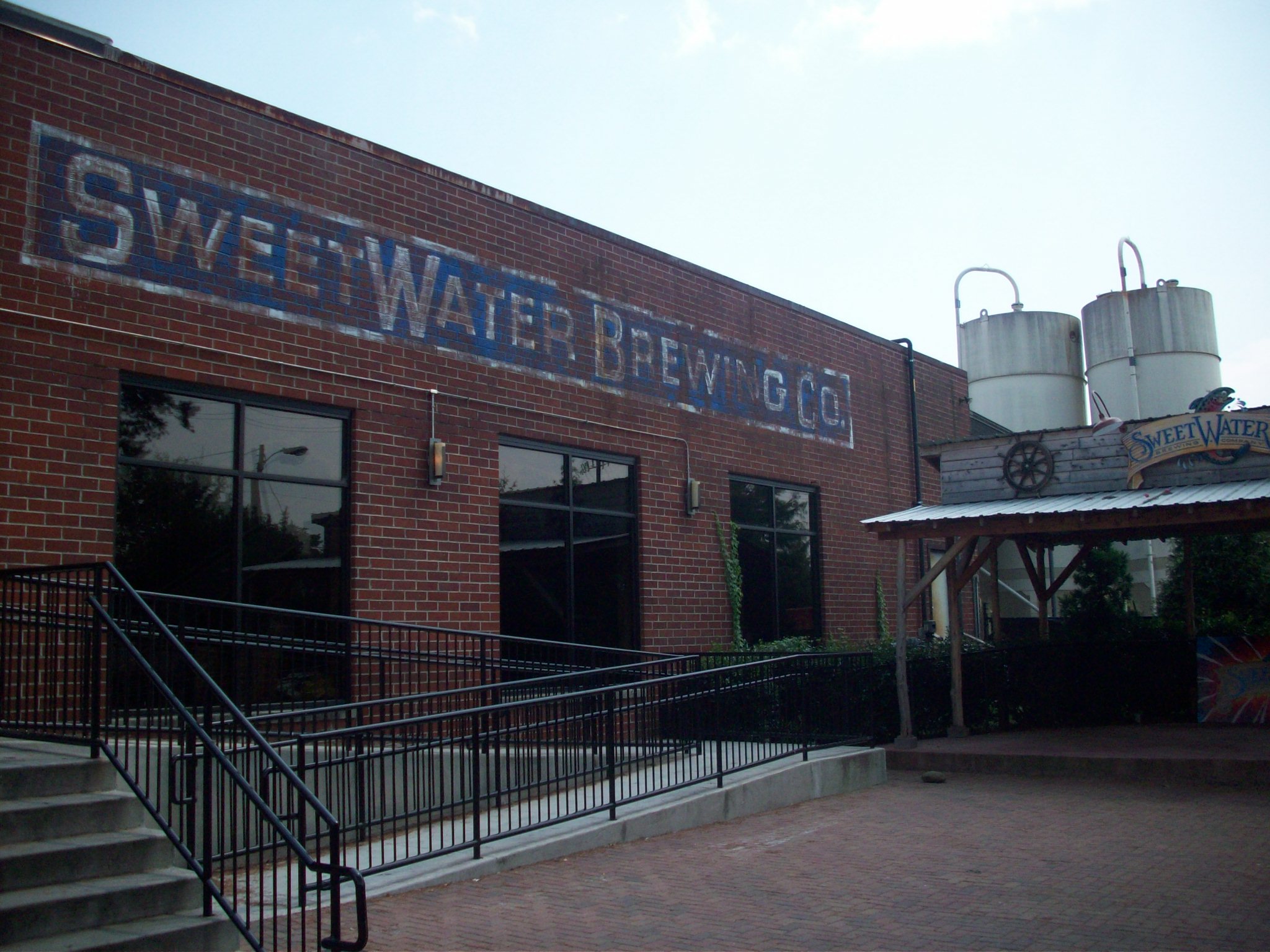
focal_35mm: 37
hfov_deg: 50.1
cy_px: 476
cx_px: 635
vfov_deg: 38.7
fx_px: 1357
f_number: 5.6
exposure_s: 1/296
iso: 80
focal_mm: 6.2
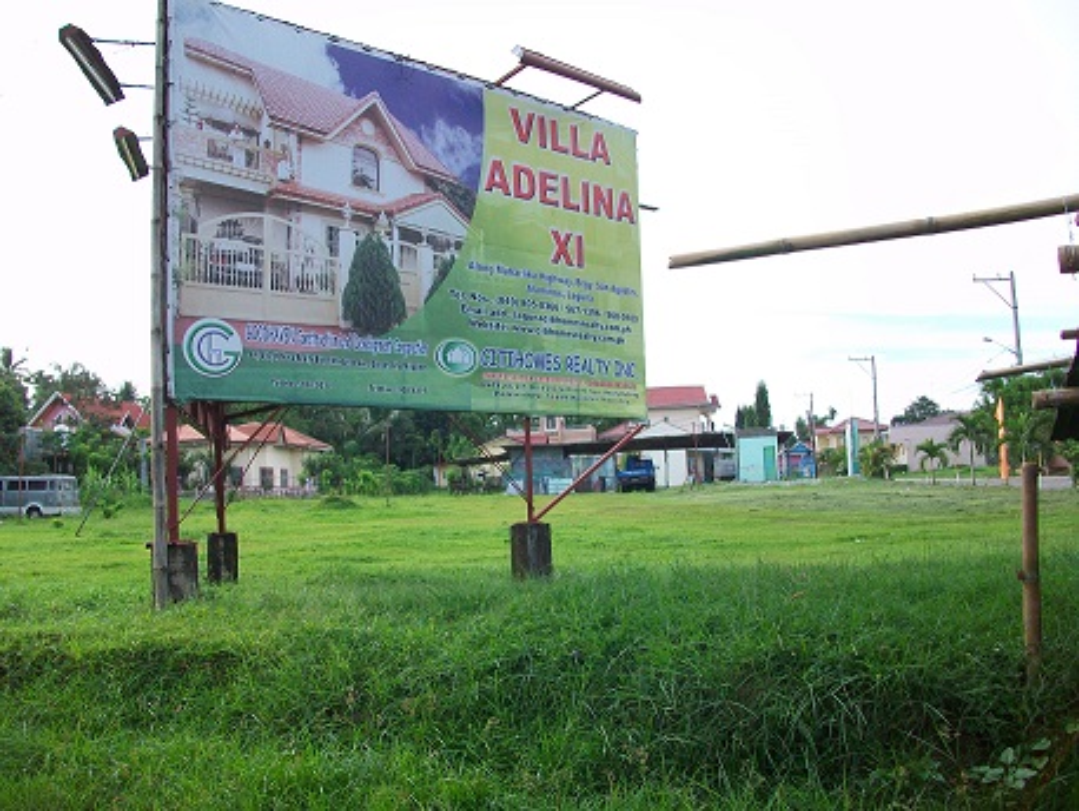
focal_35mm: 32
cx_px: 540
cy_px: 406
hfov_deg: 56.8
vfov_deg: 44.2
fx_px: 998
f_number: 2.8
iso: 64
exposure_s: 1/320
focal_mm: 5.7
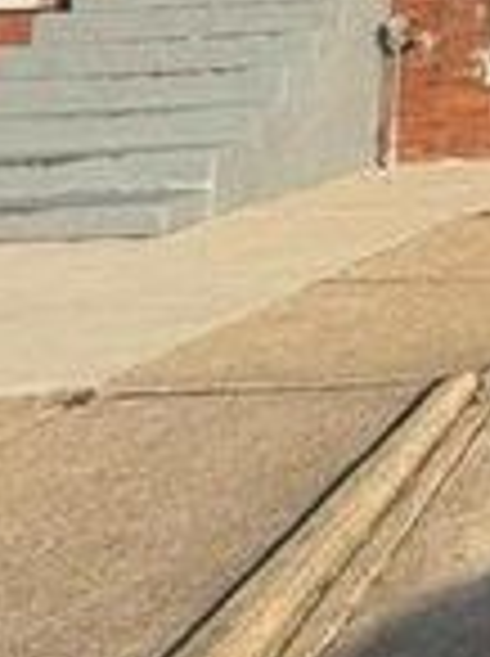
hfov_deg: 16.1
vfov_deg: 26.1
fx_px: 1211
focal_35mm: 64
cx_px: 1047
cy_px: -187
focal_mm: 2.22
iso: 32
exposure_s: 1/770
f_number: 2.2
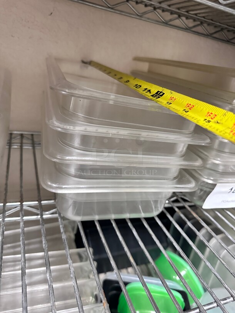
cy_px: 156
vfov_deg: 71.6
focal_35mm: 24
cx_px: 118
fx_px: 217
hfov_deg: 56.8
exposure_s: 1/60
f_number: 1.78
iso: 800
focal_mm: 6.86
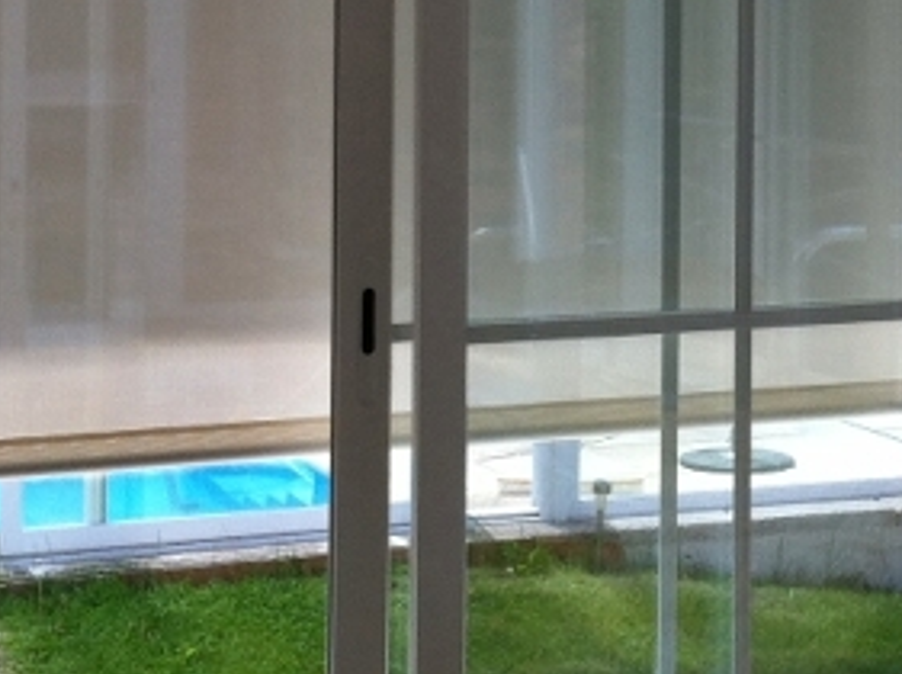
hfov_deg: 17.6
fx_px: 2915
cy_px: -3
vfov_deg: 13.0
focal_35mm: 112
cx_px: 591
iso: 80
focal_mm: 3.85
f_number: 2.8
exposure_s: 1/479
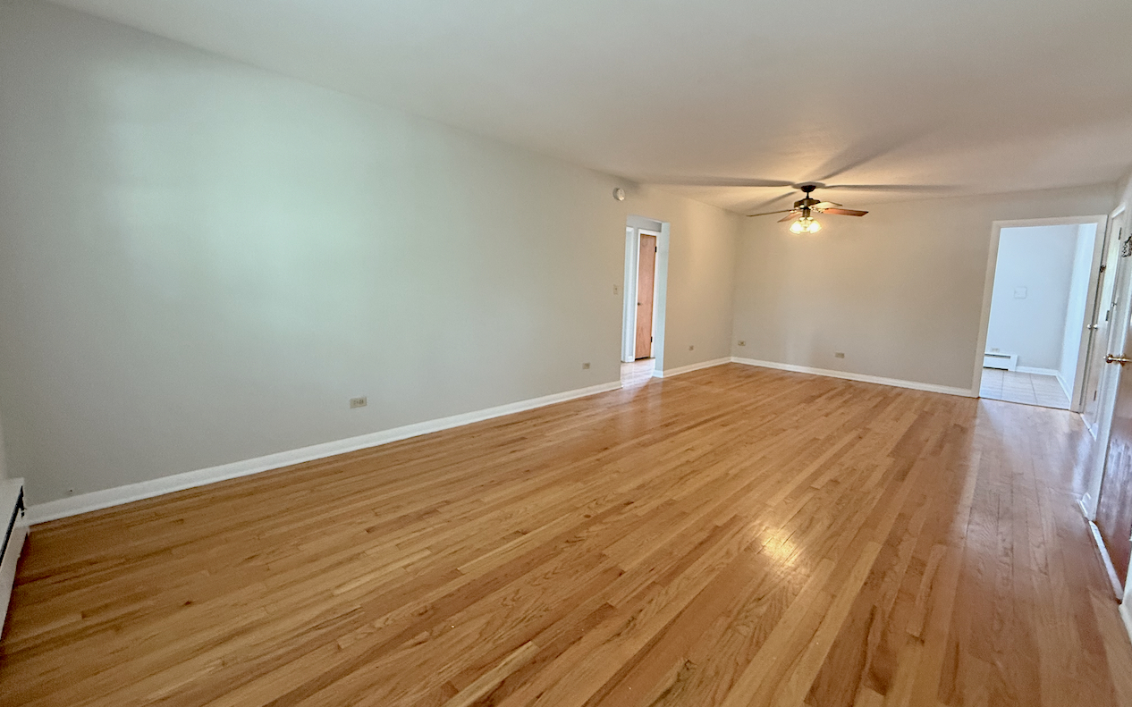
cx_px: 570
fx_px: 463
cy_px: 333
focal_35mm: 15
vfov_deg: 74.7
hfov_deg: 101.5
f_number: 2.2
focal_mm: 2.22
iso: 500
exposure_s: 1/60
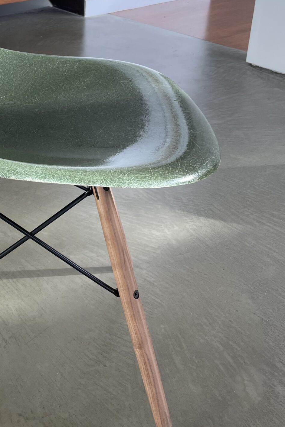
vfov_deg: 39.6
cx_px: 18
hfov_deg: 26.4
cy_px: 127
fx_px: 582
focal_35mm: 49
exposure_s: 1/132
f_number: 1.6
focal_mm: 4.2
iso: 32
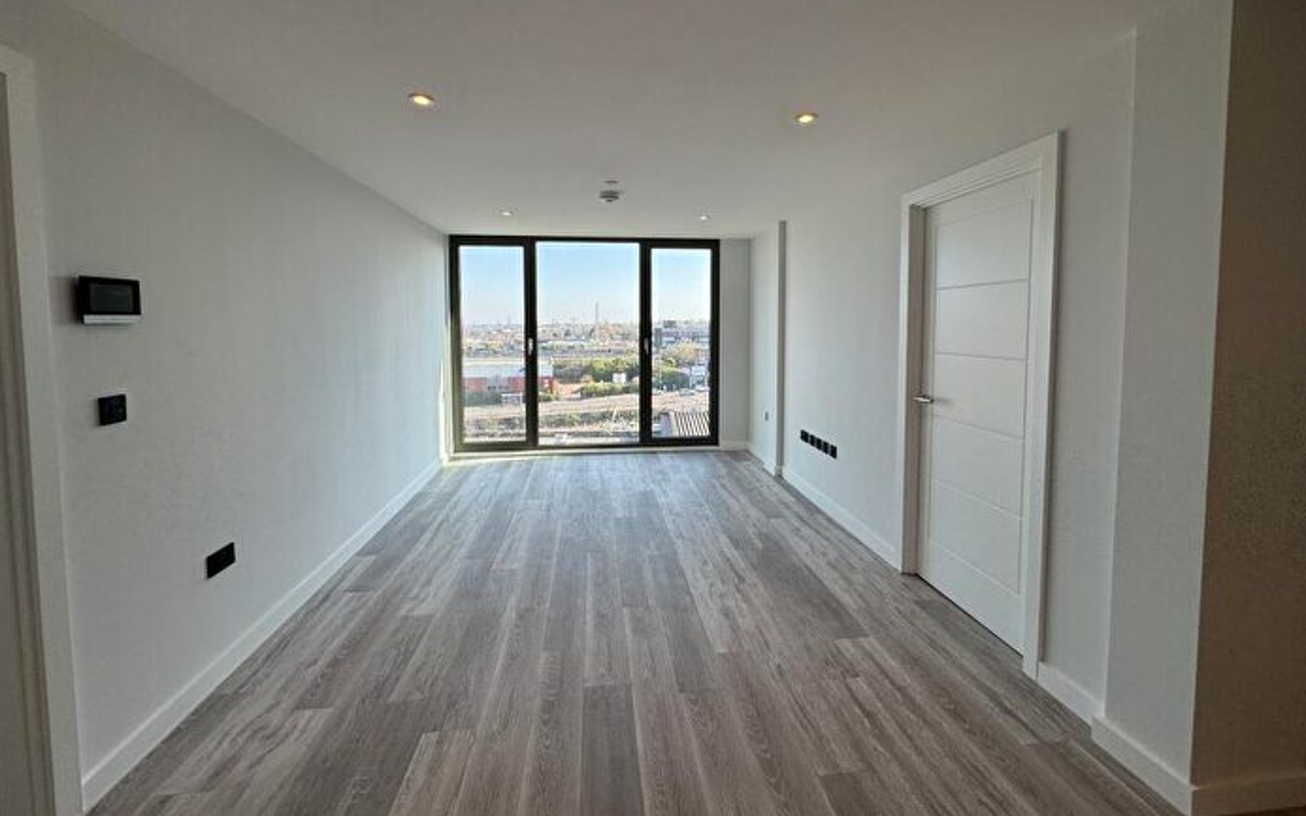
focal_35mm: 15
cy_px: 351
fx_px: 534
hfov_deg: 101.5
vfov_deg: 74.4
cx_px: 652
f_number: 2.2
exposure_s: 1/349
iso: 40
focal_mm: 2.22
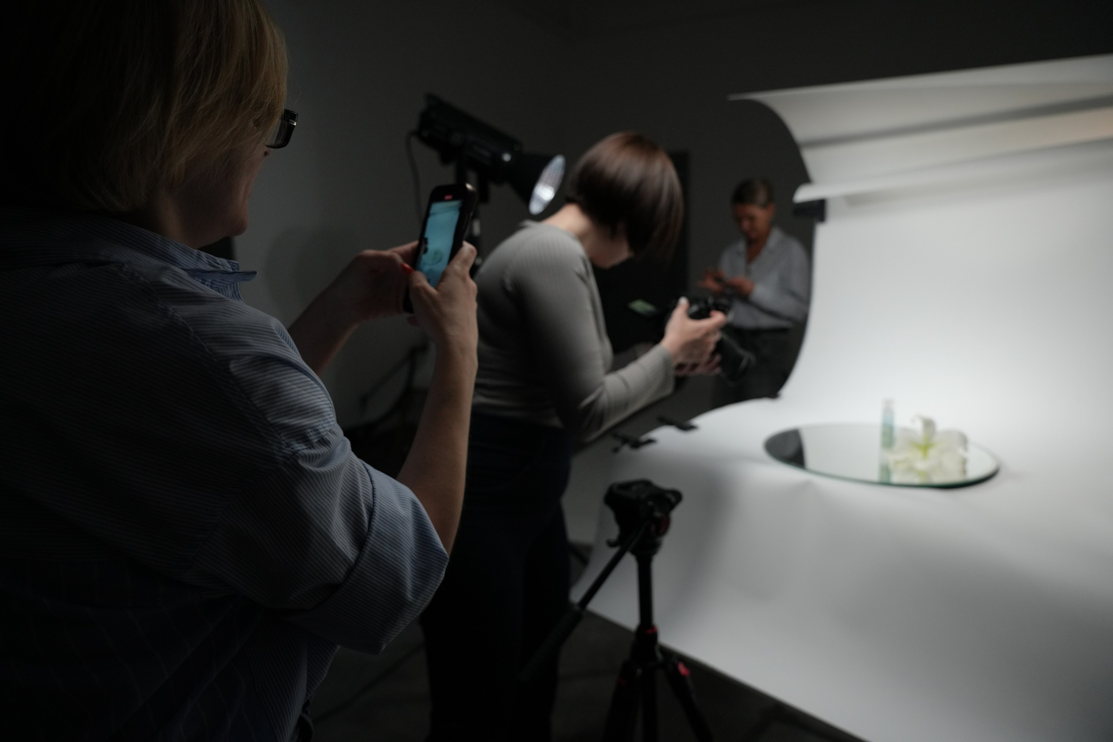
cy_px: 371
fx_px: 742
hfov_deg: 73.7
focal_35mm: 24
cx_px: 556
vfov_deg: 53.1
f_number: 3.5
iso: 1250
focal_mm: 24
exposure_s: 1/1600
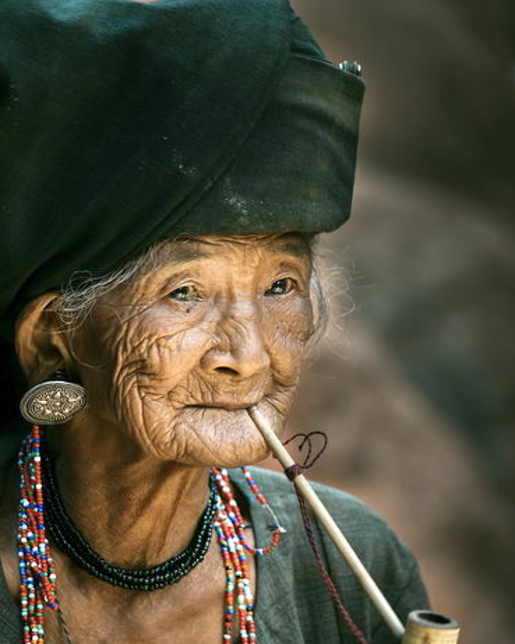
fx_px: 3143
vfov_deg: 11.7
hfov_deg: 9.4
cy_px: 395
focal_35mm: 165
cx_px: 265
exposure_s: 1/125
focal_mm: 135
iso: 1600
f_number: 4.5
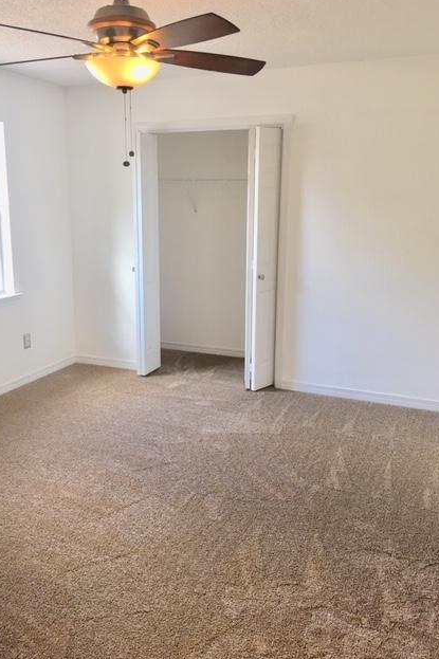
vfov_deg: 60.3
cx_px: 198
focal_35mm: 31
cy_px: 324
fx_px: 567
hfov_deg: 42.3
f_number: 2.2
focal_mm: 4.15
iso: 25
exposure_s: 1/15
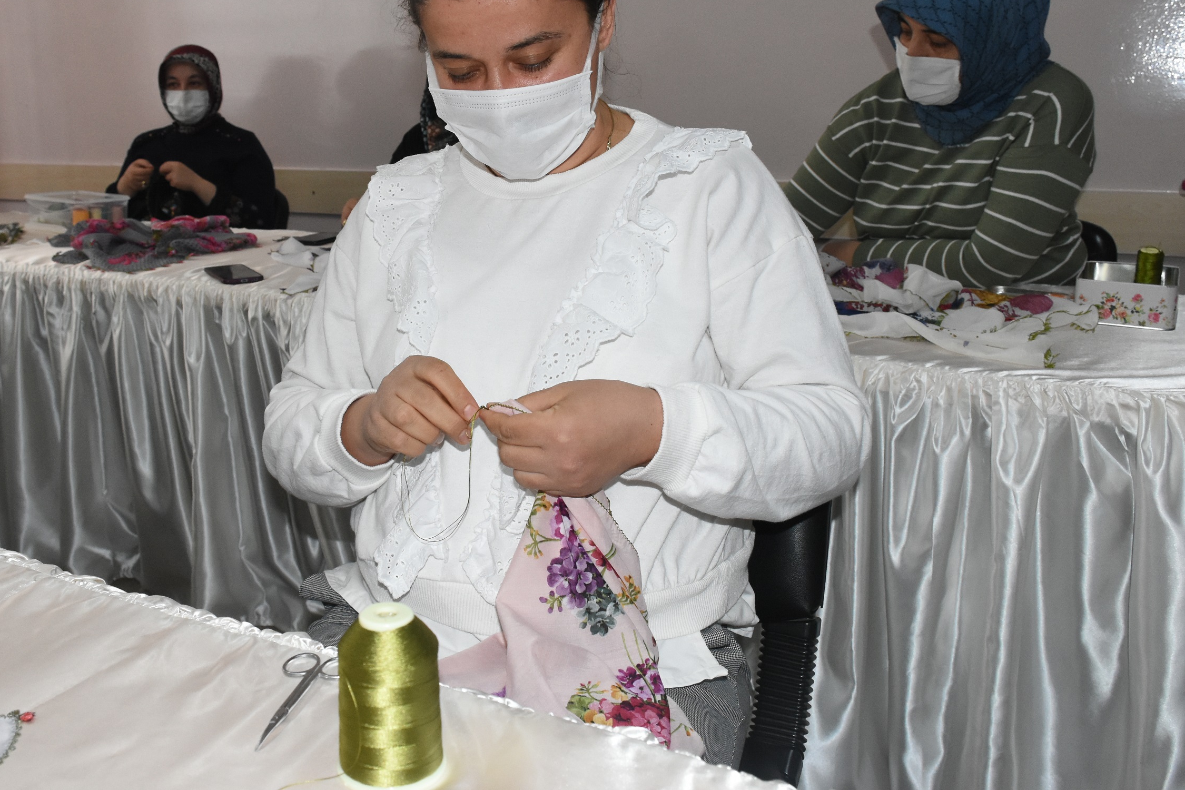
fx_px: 1185
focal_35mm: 36
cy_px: 301
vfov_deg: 36.7
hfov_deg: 52.8
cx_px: 476
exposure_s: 1/160
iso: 1600
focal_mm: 18
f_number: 5.6
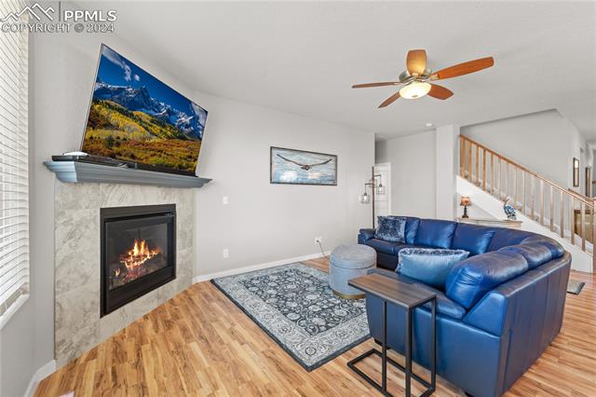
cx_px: 298
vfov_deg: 81.1
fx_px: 232
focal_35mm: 14
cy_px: 198
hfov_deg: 104.3
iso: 250
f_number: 10
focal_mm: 14
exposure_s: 1/2.5
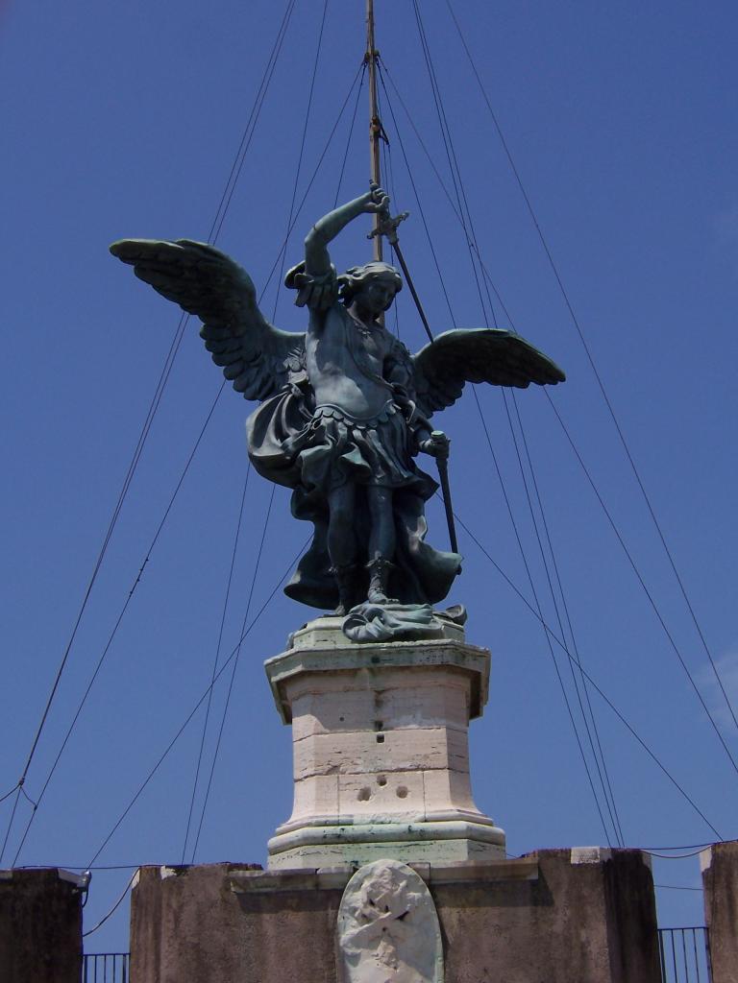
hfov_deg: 22.3
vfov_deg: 29.4
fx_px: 1876
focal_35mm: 66
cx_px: 369
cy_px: 492
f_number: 6.7
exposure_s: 1/750
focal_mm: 11
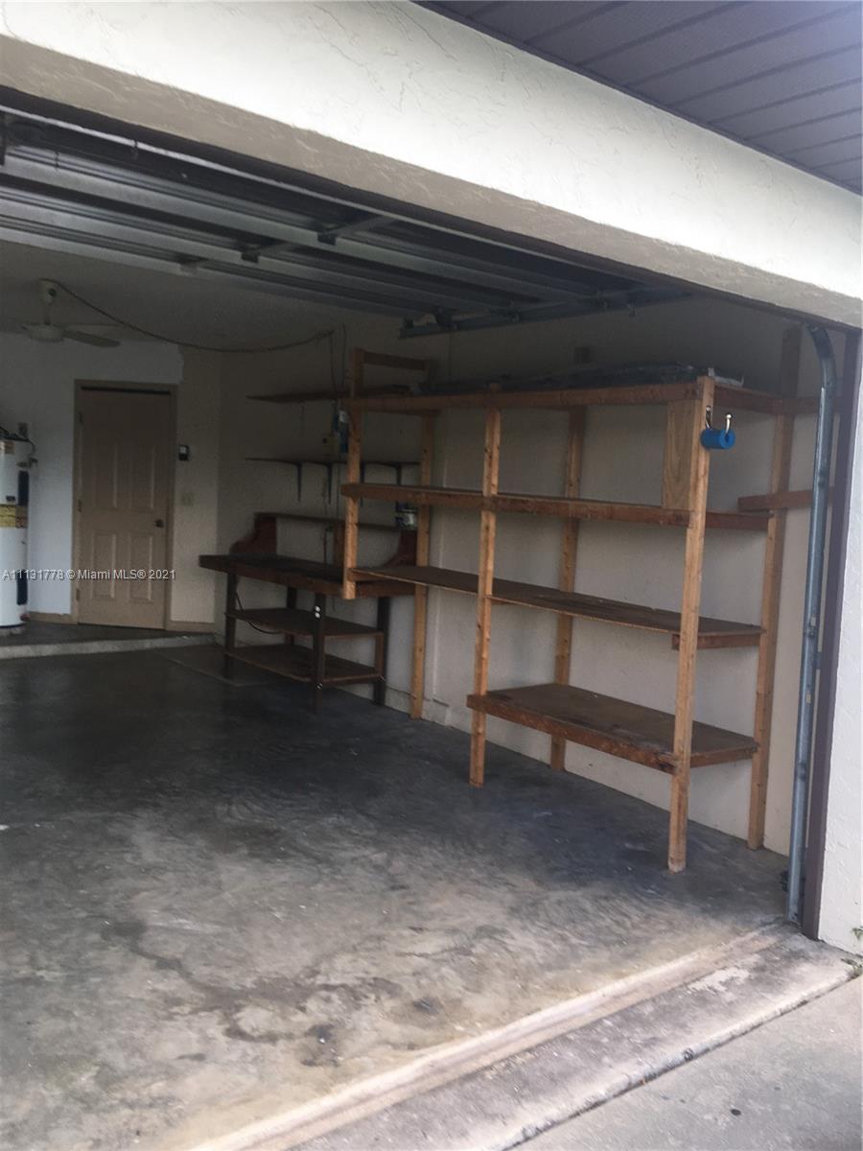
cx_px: 432
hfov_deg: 48.2
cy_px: 576
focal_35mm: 29
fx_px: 964
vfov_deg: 61.7
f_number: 2.2
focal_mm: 4.15
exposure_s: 1/170
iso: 25
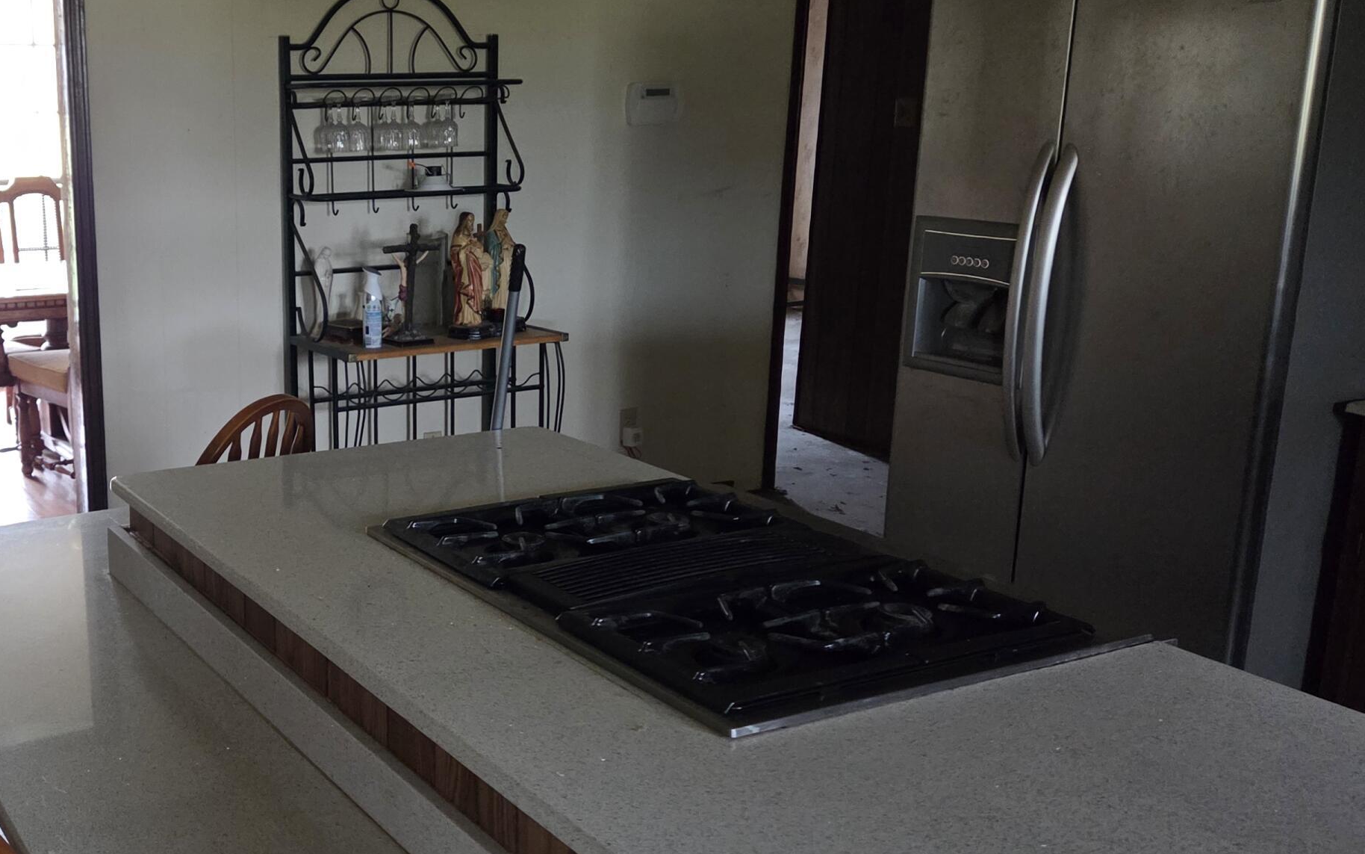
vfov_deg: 32.0
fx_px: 1488
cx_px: 305
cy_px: 419
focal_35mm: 40
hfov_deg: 47.0
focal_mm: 5.4
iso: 1250
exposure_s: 1/120
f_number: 1.8
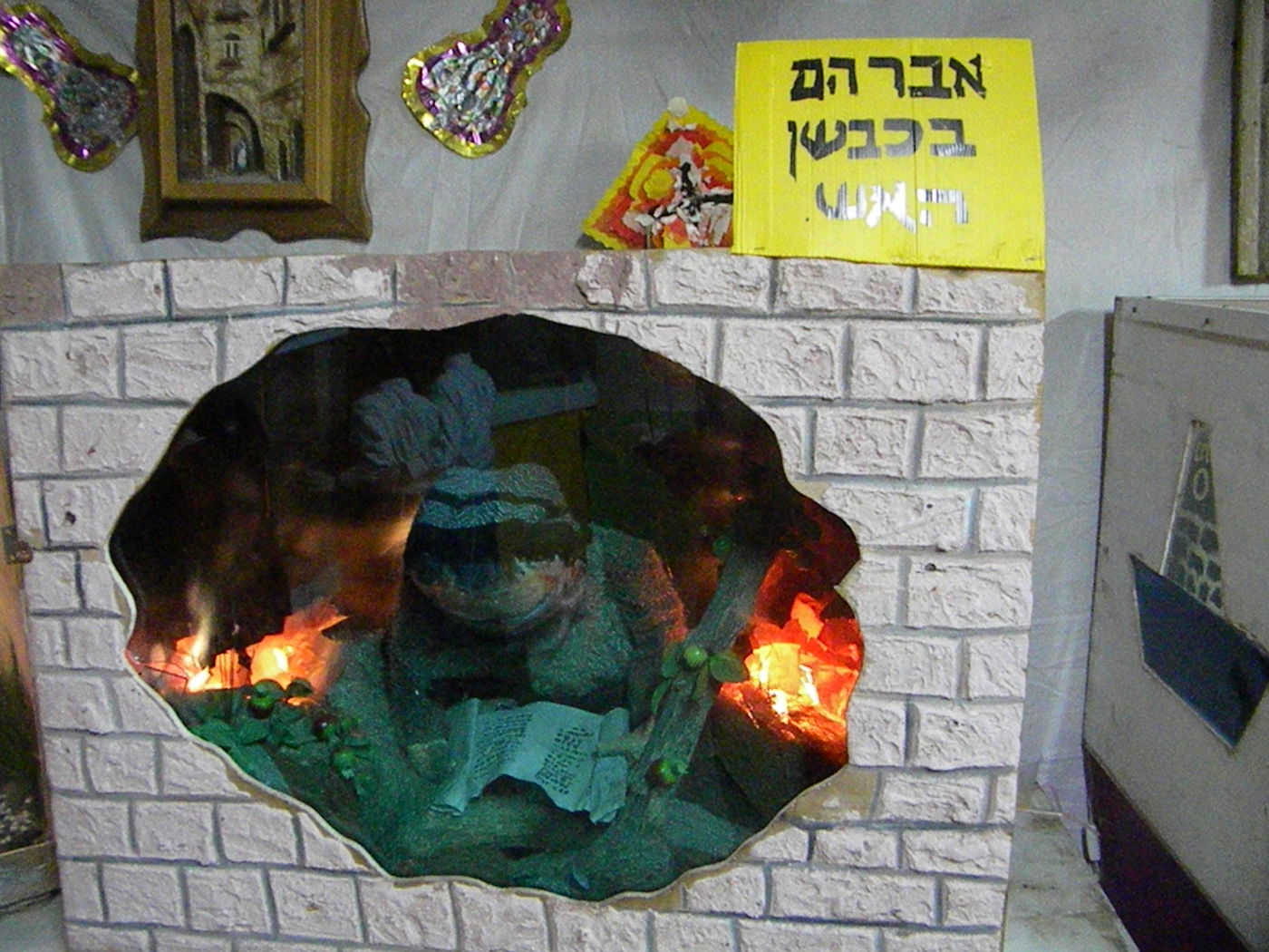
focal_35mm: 28
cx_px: 634
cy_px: 476
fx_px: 1026
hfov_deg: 63.4
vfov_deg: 49.7
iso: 2961
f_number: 3.5
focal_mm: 5
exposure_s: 1/75.7
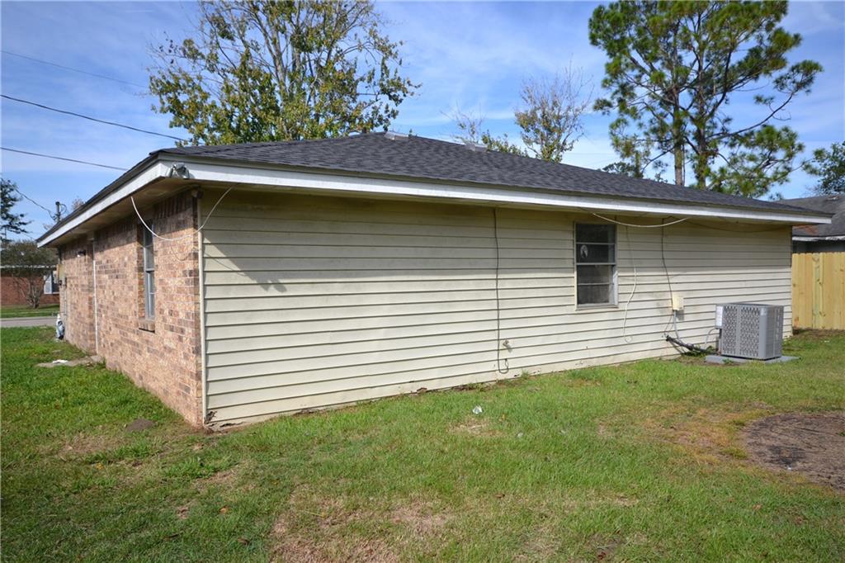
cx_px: 422
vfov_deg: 47.9
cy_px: 282
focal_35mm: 27
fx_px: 634
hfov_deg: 67.4
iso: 100
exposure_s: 1/250
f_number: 8
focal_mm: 18
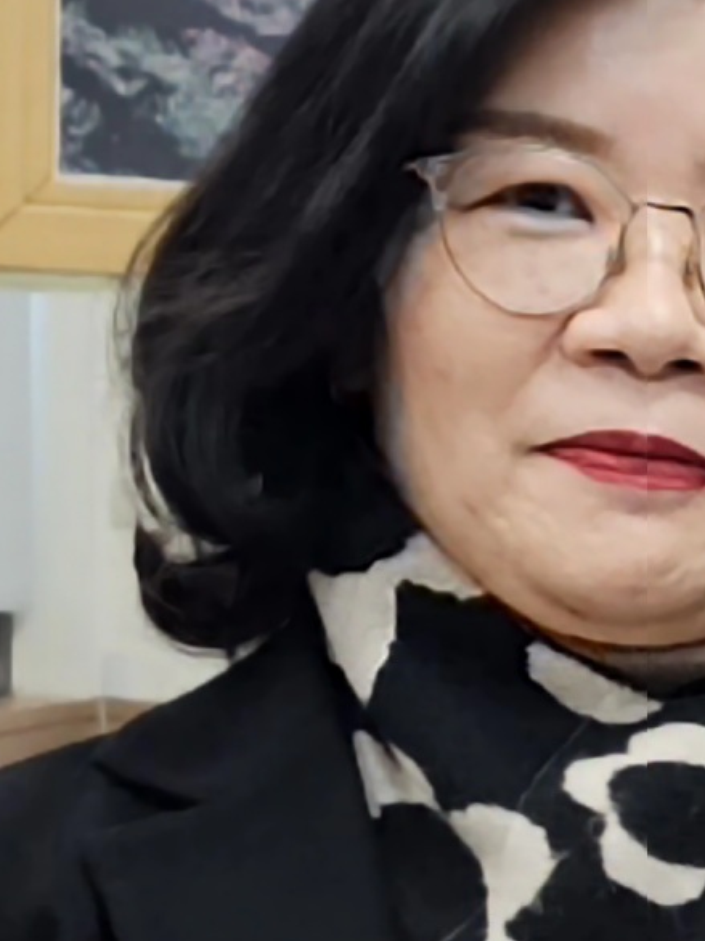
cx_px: 1285
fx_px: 4266
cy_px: 1163
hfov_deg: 9.0
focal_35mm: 157
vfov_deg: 12.3
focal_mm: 6.3
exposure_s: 1/120
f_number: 1.7
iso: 160
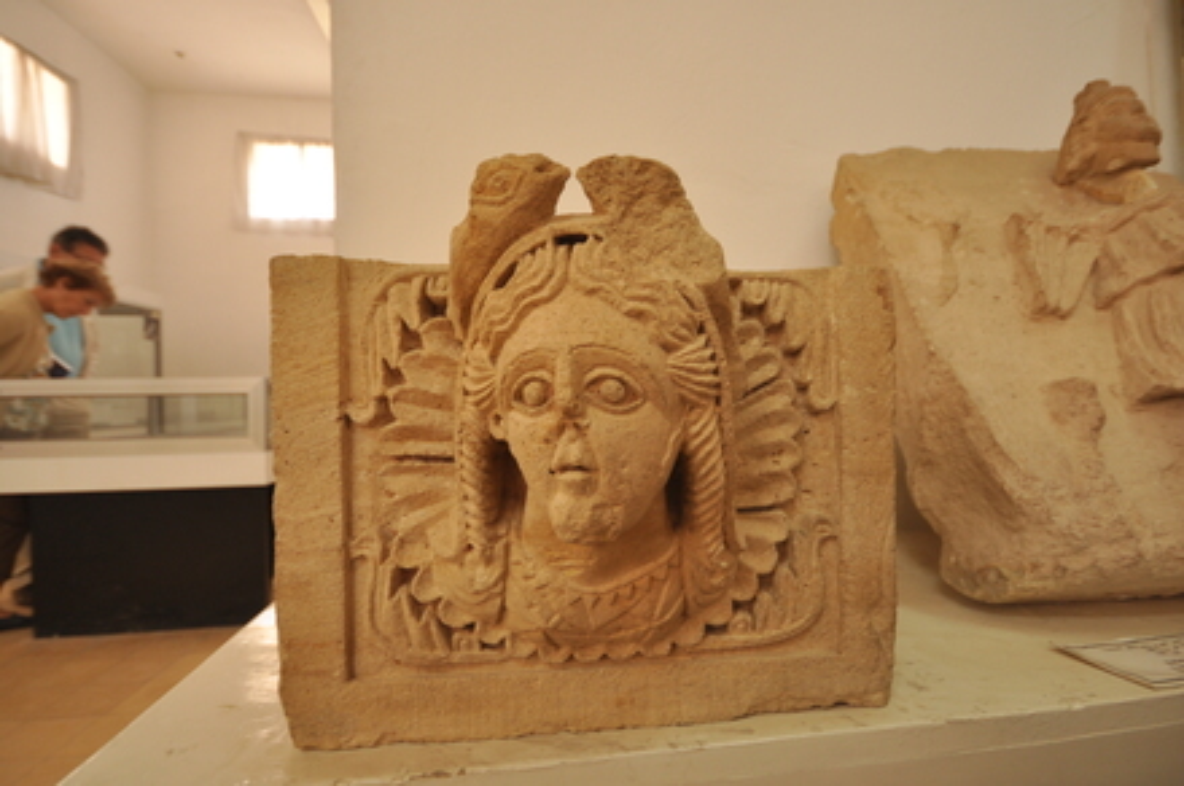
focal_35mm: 16
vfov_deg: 71.9
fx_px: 542
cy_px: 393
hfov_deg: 95.1
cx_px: 592
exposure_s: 1/20
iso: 400
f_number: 4.2
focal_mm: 11
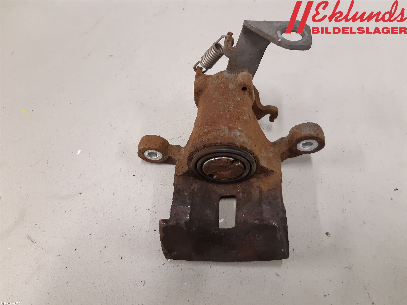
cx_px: 204
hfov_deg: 67.3
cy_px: 152
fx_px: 306
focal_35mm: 26
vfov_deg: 53.1
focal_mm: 3.93
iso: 200
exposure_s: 1/50
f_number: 1.7
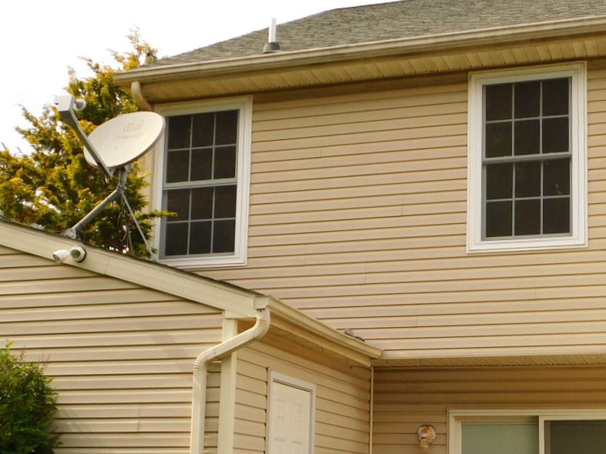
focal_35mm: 61
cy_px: 371
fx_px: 1068
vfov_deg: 23.6
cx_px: 394
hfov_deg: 31.5
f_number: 3.2
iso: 125
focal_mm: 5.3
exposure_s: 1/640
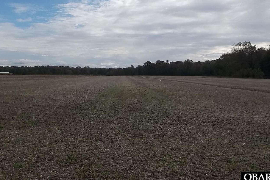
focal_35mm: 34
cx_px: 135
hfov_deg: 55.8
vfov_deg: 38.8
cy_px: 78
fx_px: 255
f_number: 9.4
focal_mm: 5.7
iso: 80
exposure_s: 1/200
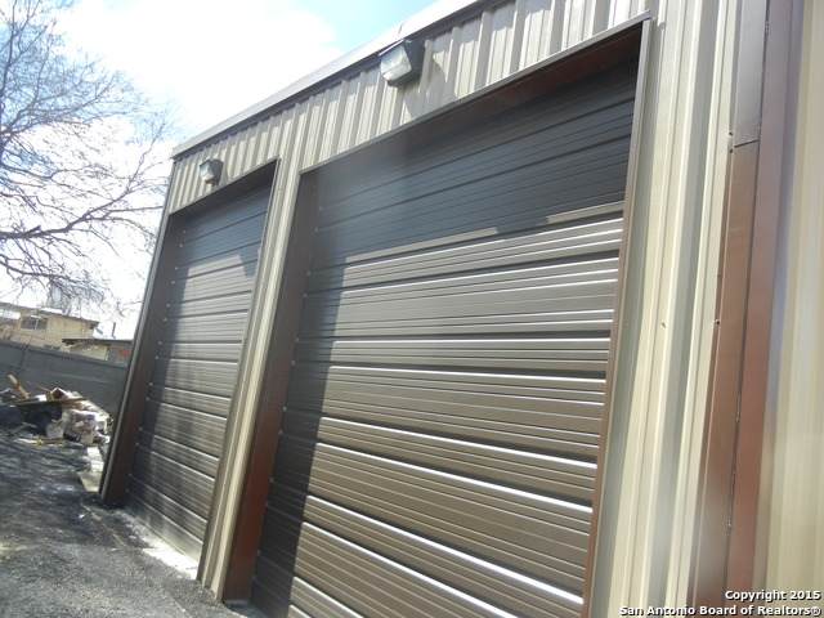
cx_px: 412
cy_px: 309
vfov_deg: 46.8
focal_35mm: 30
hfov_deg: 60.0
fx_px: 714
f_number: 3.5
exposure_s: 1/536
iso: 160
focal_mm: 5.4
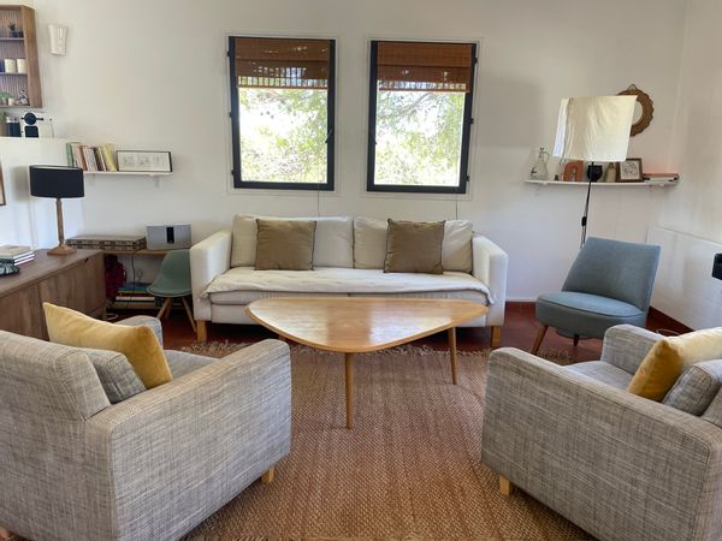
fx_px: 542
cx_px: 361
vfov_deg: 53.1
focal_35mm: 26
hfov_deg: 67.3
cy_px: 270
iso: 125
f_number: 1.6
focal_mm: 4.2
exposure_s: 1/121
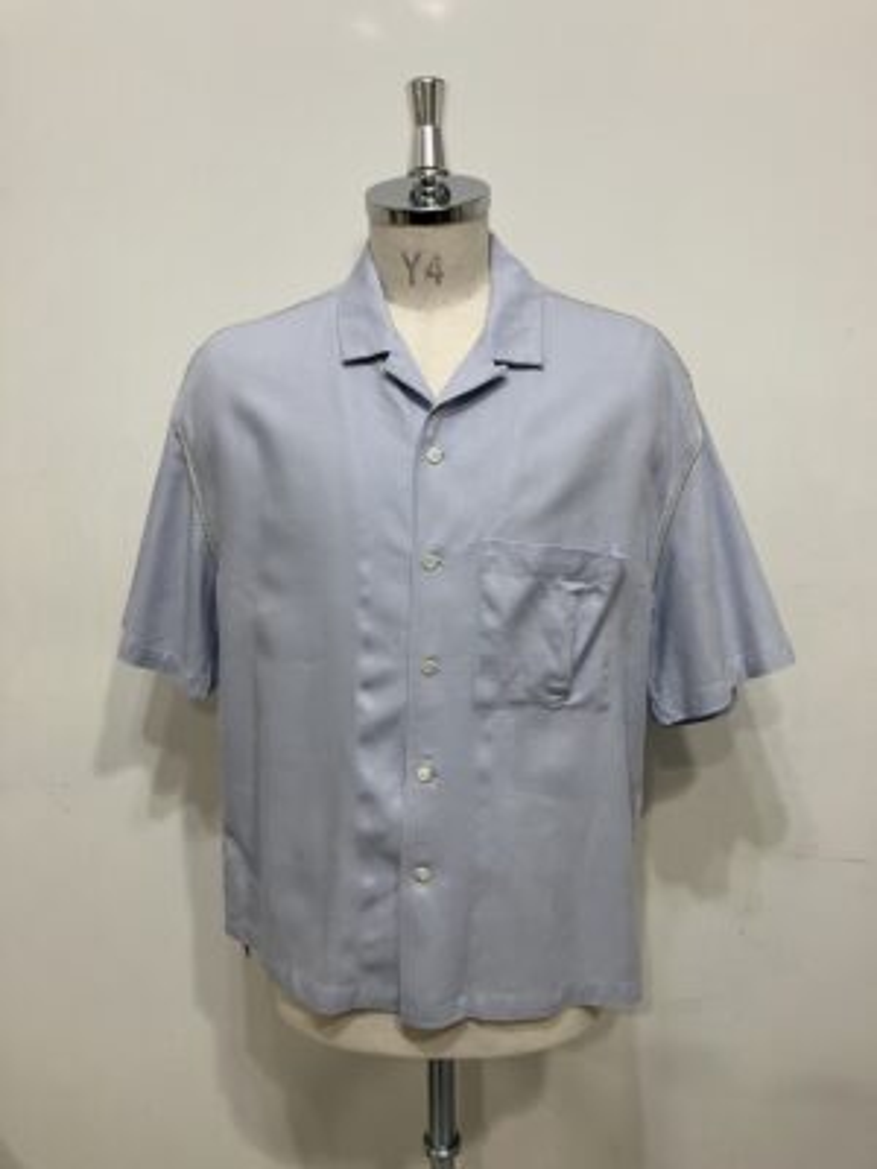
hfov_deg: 49.7
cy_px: 584
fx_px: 946
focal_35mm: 28
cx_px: 438
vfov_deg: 63.4
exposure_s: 1/50
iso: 80
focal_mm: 3.99
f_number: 1.8
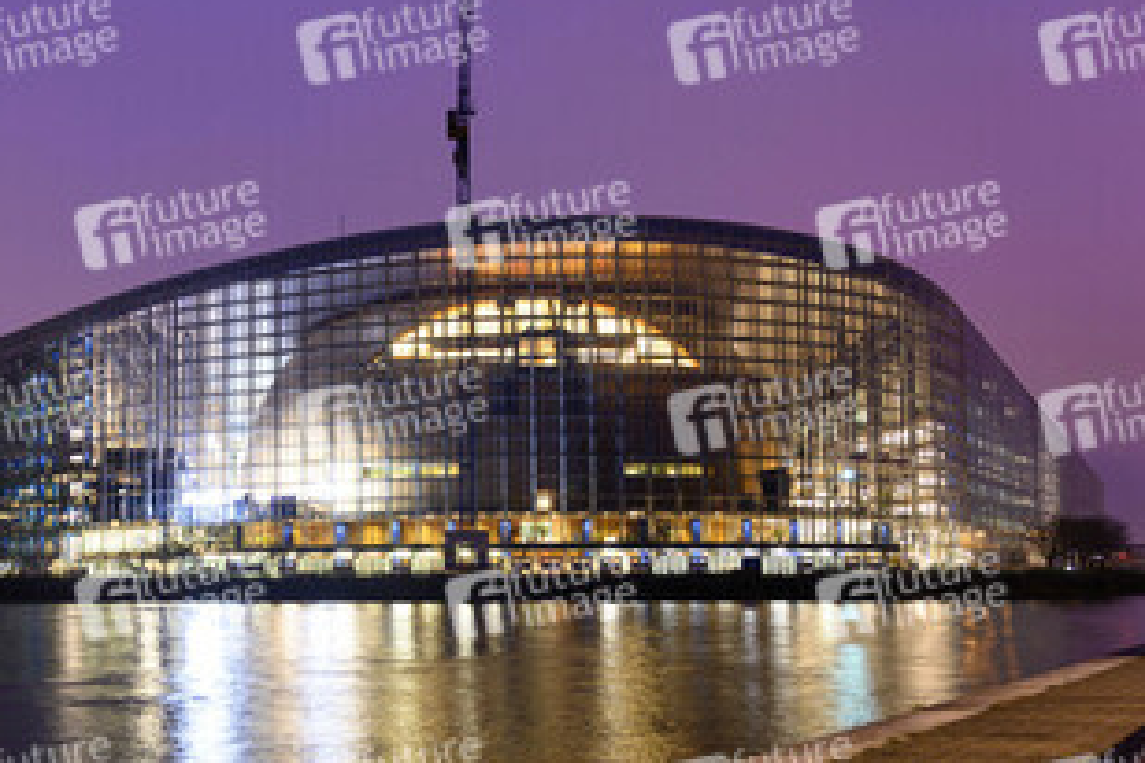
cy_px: 504
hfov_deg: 53.9
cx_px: 443
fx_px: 1113
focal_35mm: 35
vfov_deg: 37.5
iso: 80
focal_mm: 24
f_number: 4
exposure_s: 2
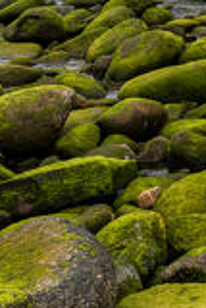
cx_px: 309
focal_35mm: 101
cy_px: -22
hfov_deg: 12.9
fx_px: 865
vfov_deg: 19.4
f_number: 7.1
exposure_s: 1/200
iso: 100
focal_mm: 18
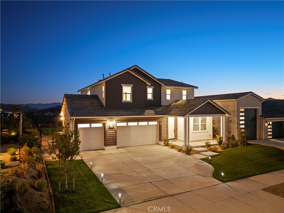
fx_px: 197
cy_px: 106
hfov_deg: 71.6
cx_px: 142
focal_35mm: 24
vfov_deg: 56.7
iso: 800
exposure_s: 1/5
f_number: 2.8
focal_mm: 12.29
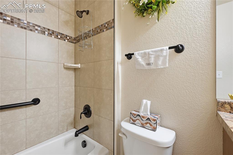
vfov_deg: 77.3
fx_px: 97
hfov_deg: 100.4
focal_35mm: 15
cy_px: 78
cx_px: 116
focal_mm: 15
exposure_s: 1/15
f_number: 11
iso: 800
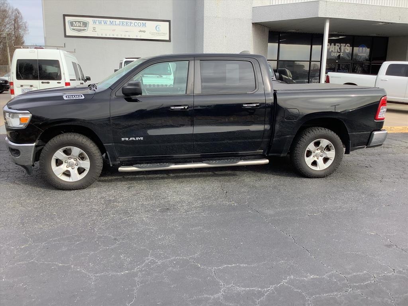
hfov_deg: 58.4
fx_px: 365
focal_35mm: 31
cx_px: 204
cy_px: 153
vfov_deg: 45.4
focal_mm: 3.3
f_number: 2.4
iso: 25
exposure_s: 1/318
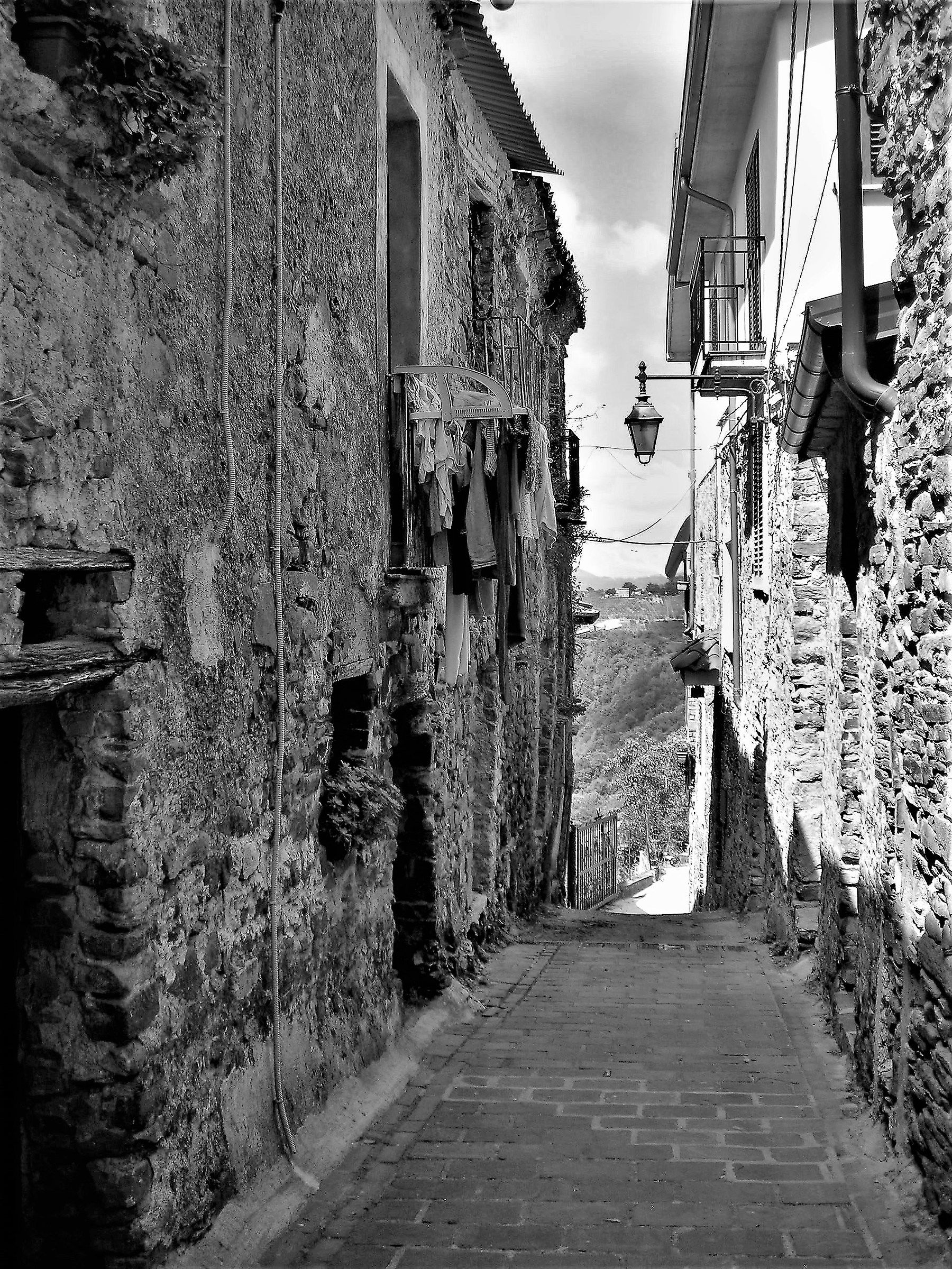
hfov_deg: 37.7
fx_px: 1393
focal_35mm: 38
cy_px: 634
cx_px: 476
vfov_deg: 49.0
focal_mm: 6.3
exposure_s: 1/269
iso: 50
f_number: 3.2
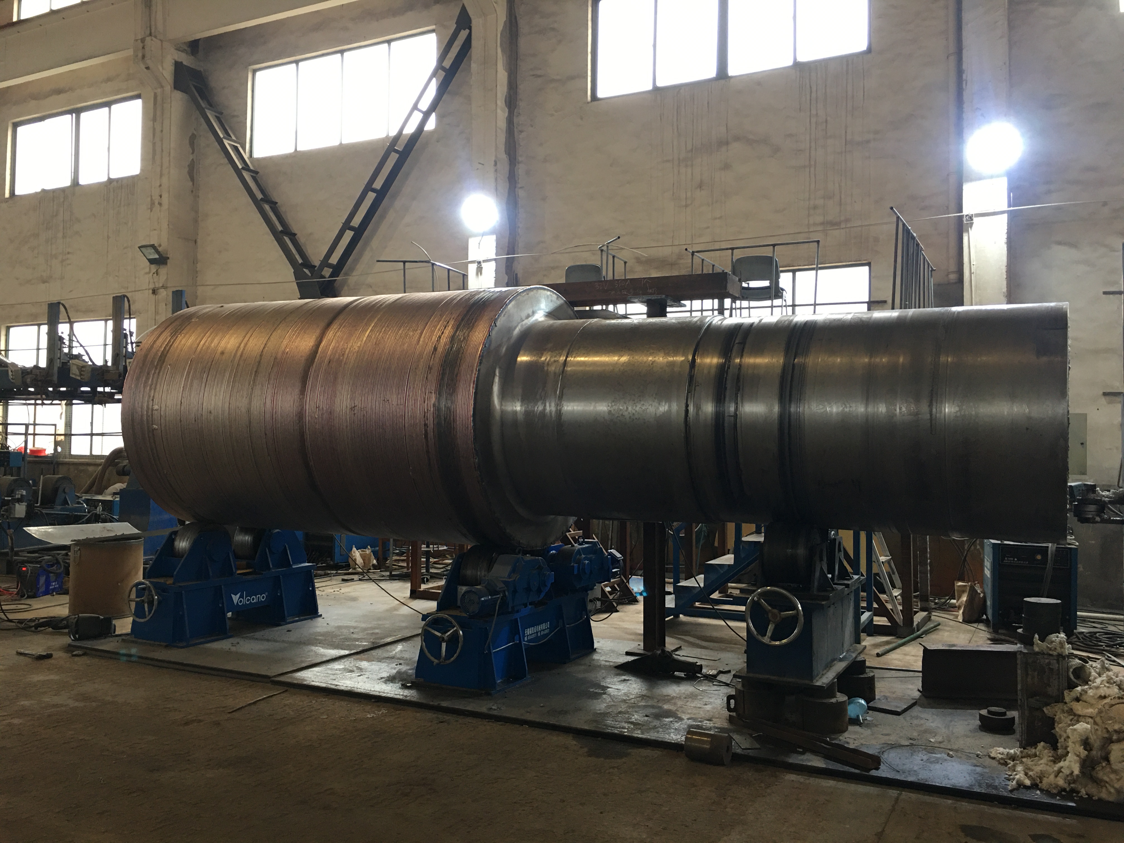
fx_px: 942
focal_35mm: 29
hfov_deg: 61.7
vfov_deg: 48.2
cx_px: 562
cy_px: 422
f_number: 2.2
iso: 64
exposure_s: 1/17
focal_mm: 4.15
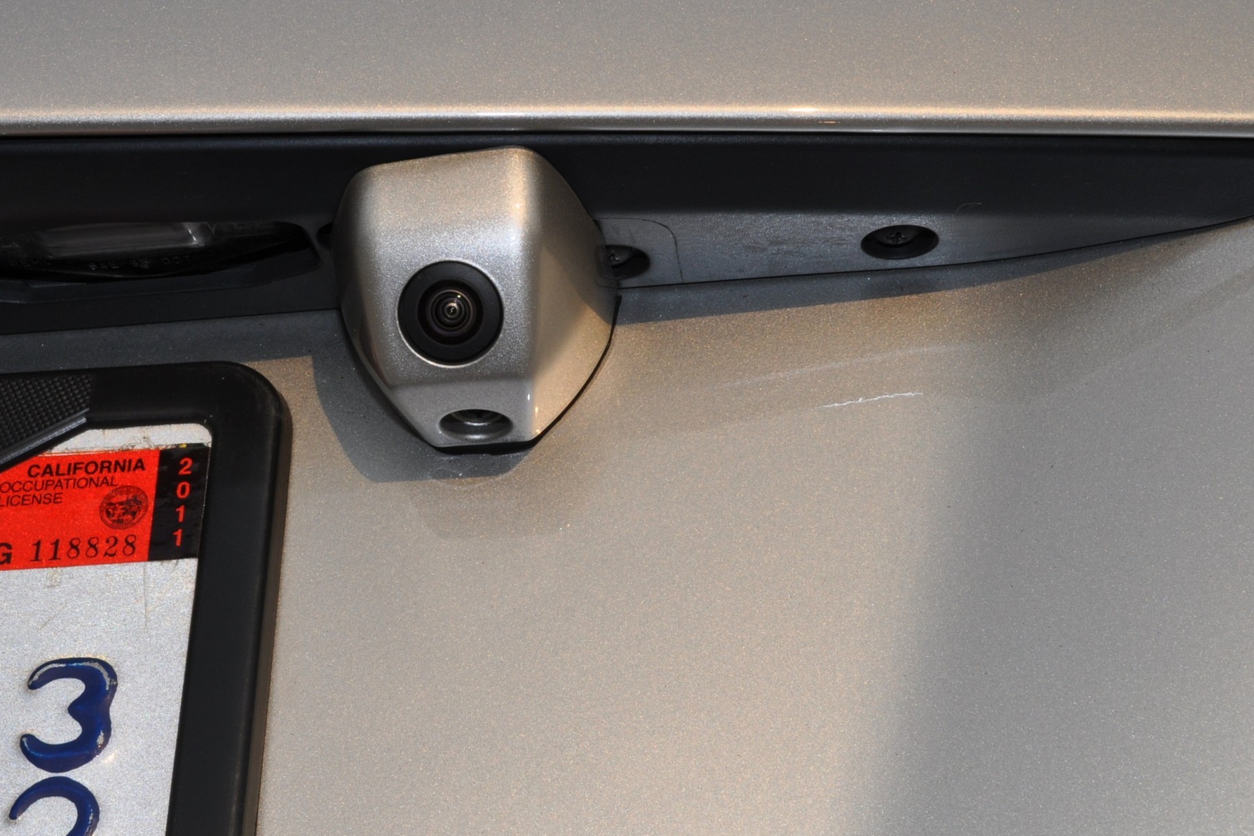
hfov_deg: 30.0
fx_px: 2334
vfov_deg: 20.3
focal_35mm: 67
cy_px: 327
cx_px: 492
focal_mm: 32
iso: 200
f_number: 16
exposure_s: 1/200
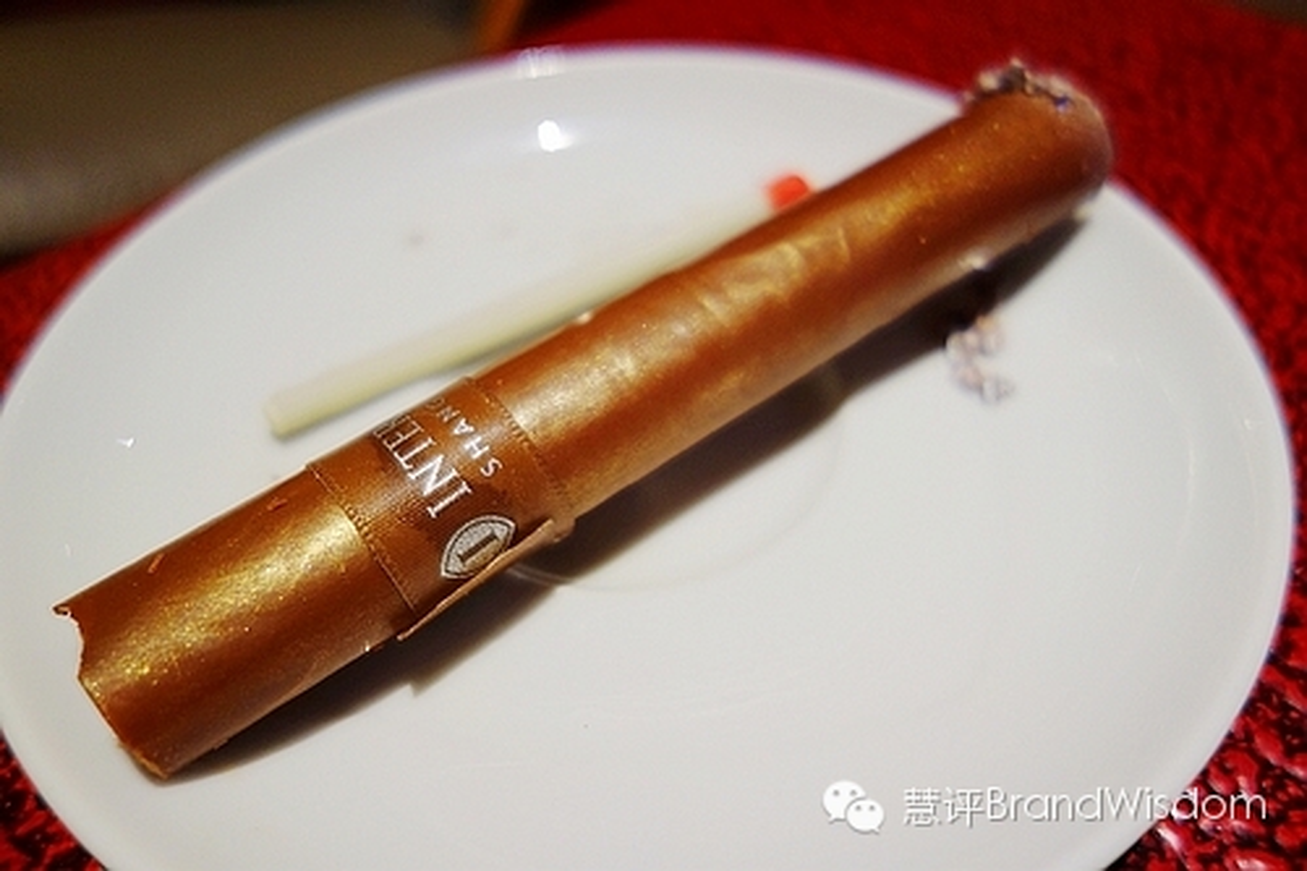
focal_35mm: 28
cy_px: 436
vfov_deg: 46.4
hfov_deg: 65.5
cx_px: 654
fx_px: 1016
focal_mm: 10.4
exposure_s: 1/50
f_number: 1.8
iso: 125
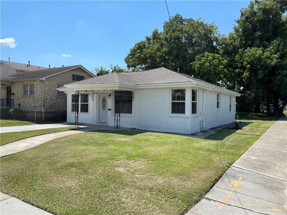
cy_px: 108
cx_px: 144
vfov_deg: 53.1
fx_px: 216
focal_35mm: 26
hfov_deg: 67.3
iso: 32
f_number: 1.6
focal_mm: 4.2
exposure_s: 1/3610
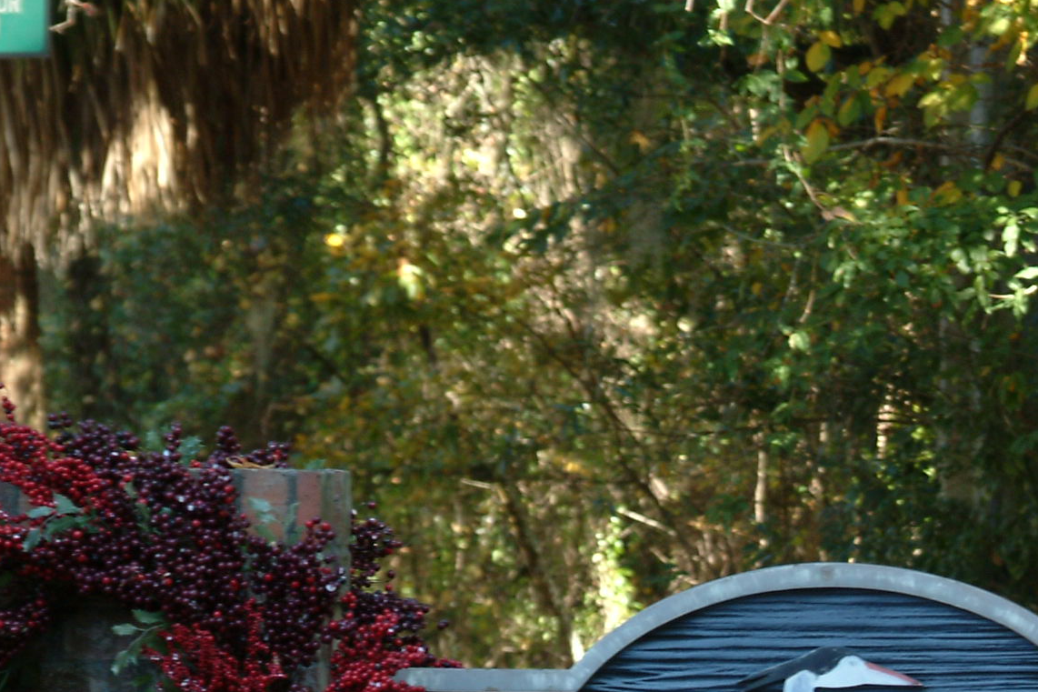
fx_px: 6755
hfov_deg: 8.7
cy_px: 746
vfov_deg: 5.8
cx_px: 1094
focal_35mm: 234
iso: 400
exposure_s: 1/125
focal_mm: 59
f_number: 5.6
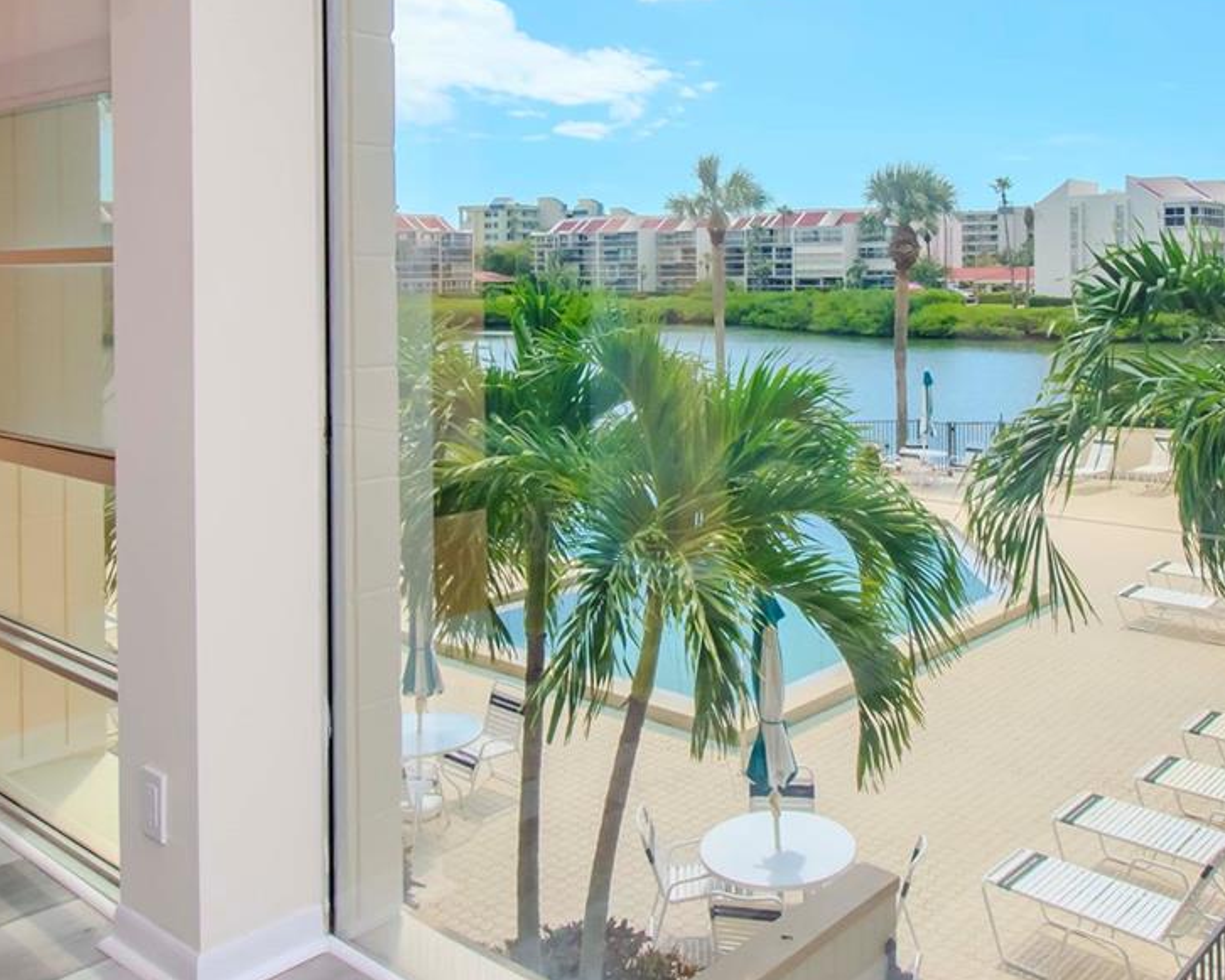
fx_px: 1124
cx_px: 712
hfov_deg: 56.9
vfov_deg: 46.3
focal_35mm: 31
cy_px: 317
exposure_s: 1/160
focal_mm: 10
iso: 800
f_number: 10
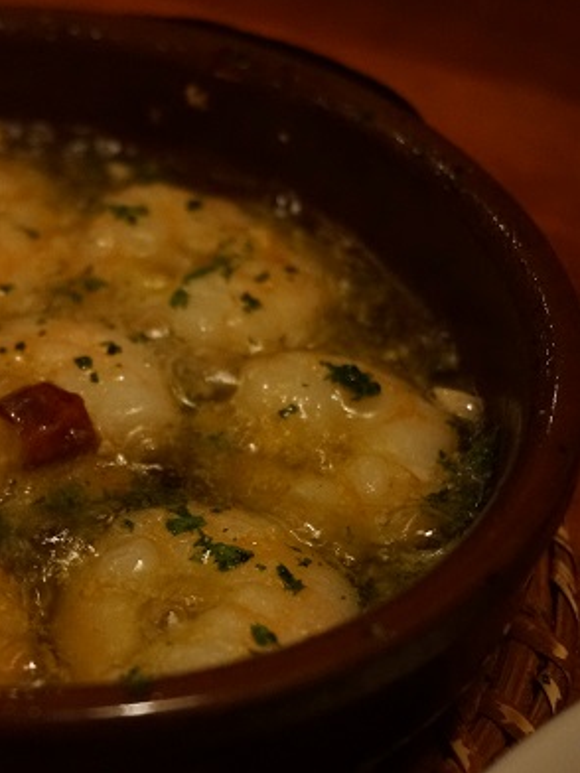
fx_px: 2167
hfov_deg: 15.0
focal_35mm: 97
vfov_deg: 20.2
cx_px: -10
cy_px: 383
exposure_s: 1/15
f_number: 5.6
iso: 3200
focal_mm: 44
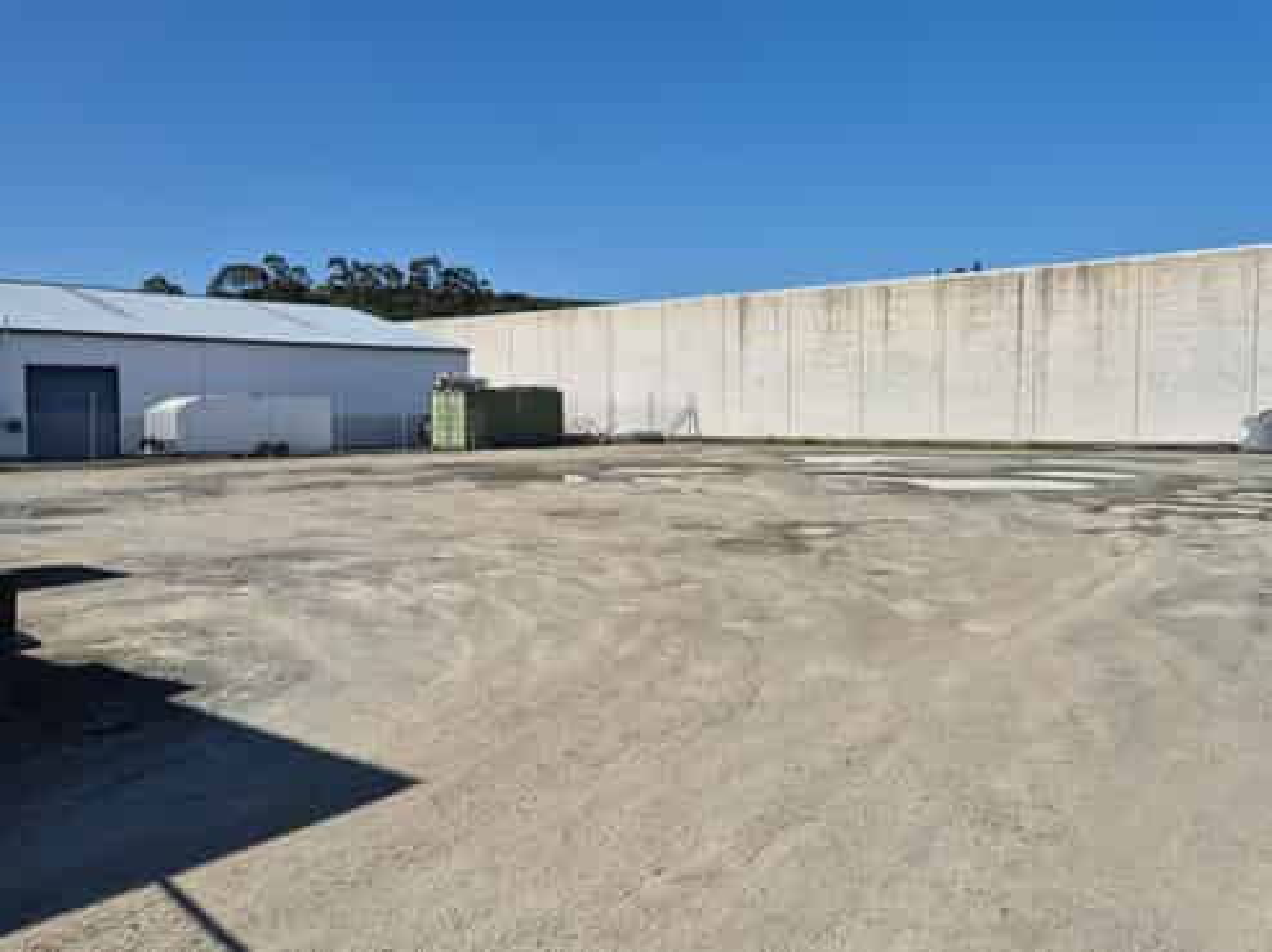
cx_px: 636
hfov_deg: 74.0
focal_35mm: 23
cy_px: 476
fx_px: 845
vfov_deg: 58.8
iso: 25
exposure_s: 1/3048
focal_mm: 5.4
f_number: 1.8
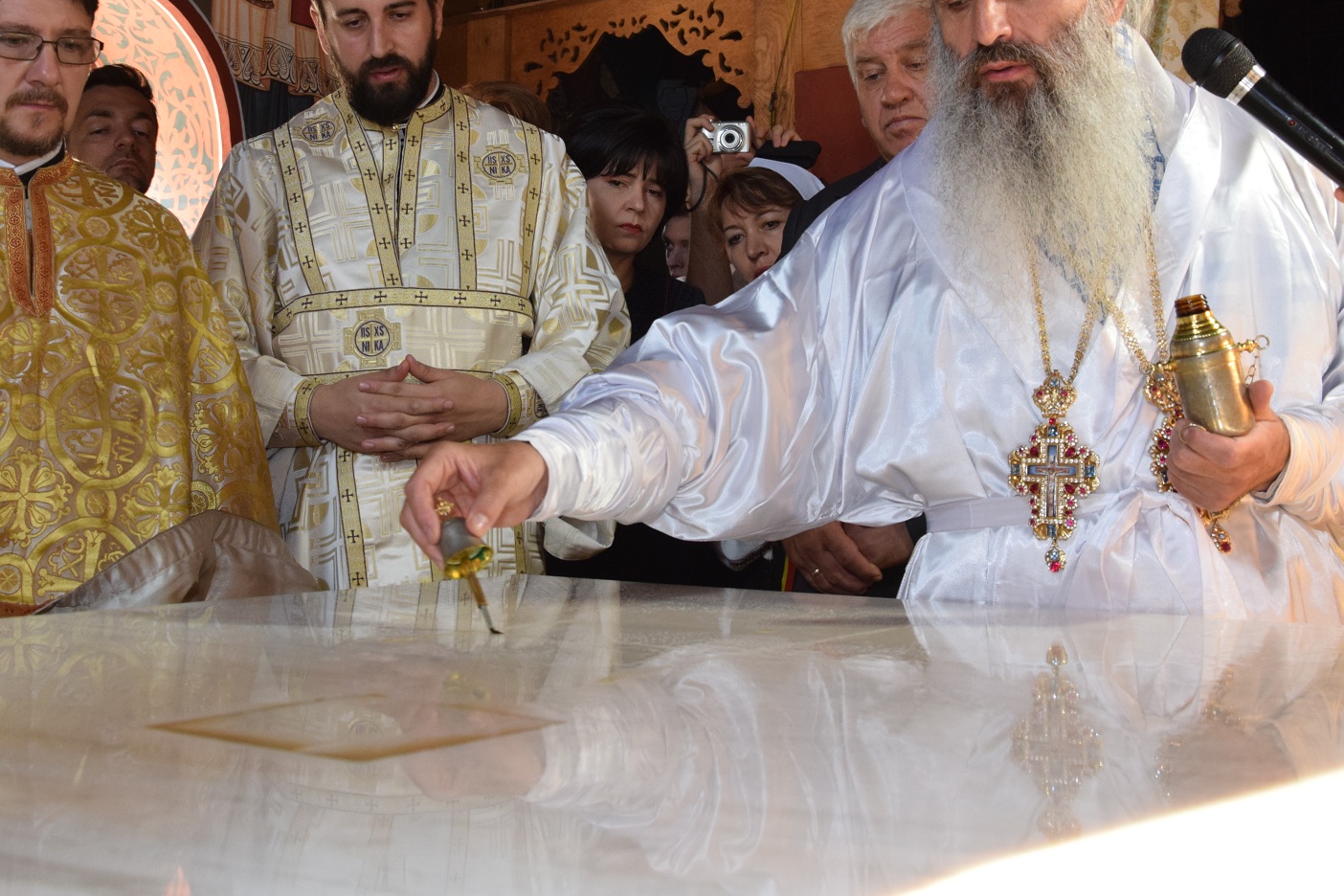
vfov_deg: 28.4
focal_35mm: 47
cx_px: 620
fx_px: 1755
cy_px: 276
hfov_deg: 41.9
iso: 800
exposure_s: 1/80
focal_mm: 22
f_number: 5.6
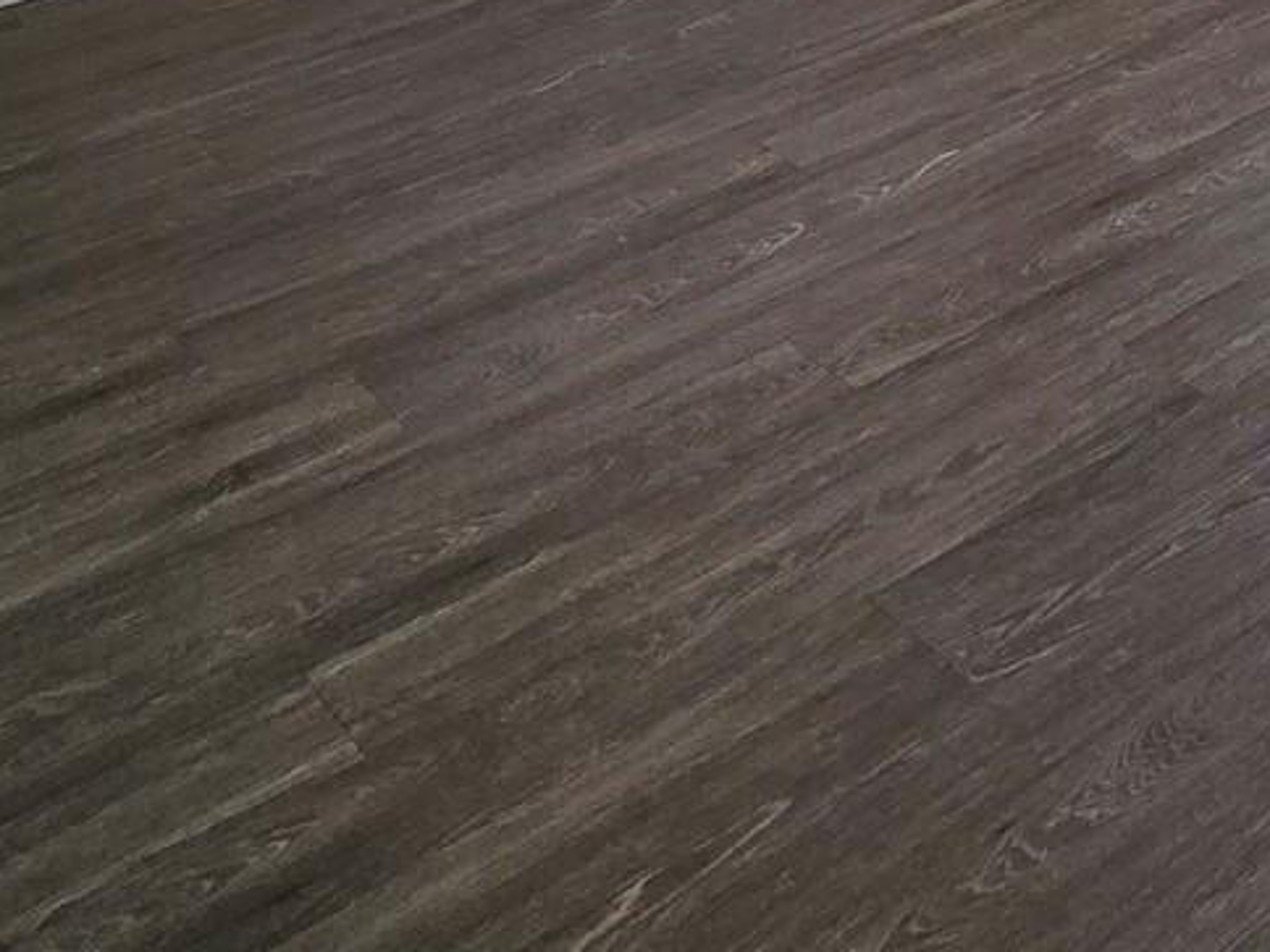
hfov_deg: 28.1
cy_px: -789
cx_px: 1698
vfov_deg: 19.4
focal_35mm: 55
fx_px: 2018
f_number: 2.2
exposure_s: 1/189
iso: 50
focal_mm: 2.2
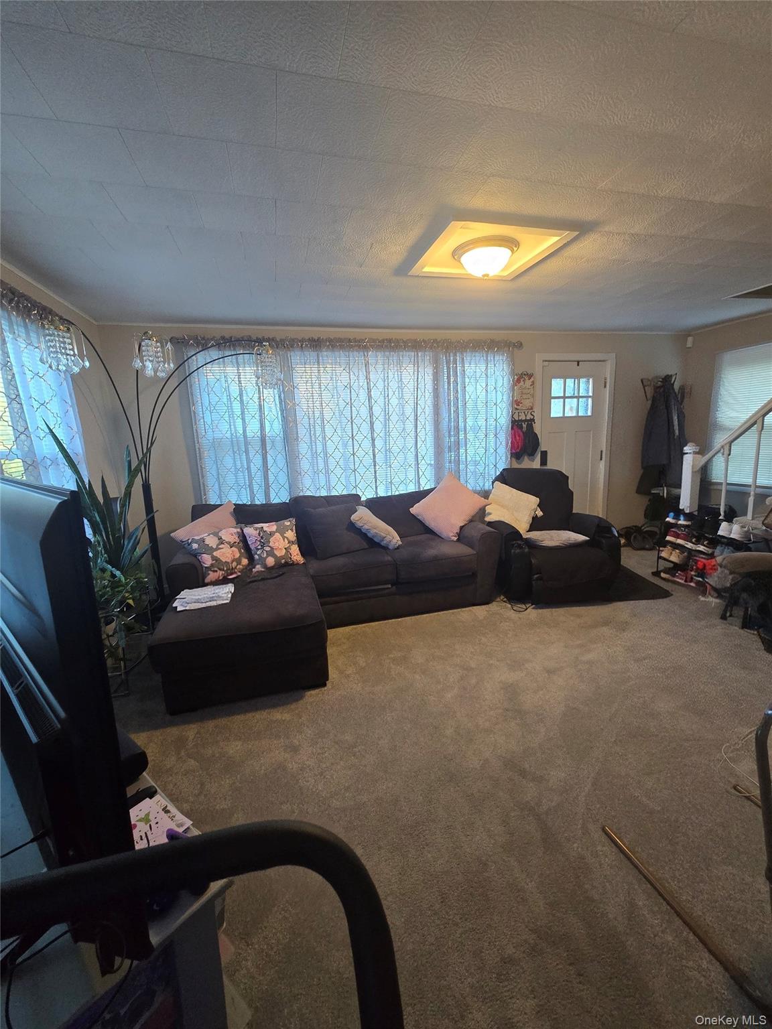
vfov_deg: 106.2
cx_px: 386
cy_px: 514
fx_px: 387
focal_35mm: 13
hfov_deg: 89.9
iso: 400
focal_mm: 2.2
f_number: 2.2
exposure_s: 1/60
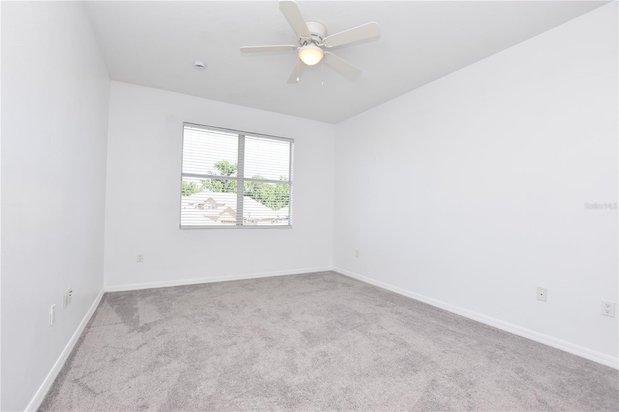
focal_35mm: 15
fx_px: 258
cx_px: 310
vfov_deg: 77.3
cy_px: 206
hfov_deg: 100.4
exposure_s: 1/125
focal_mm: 10
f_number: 5.6
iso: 200
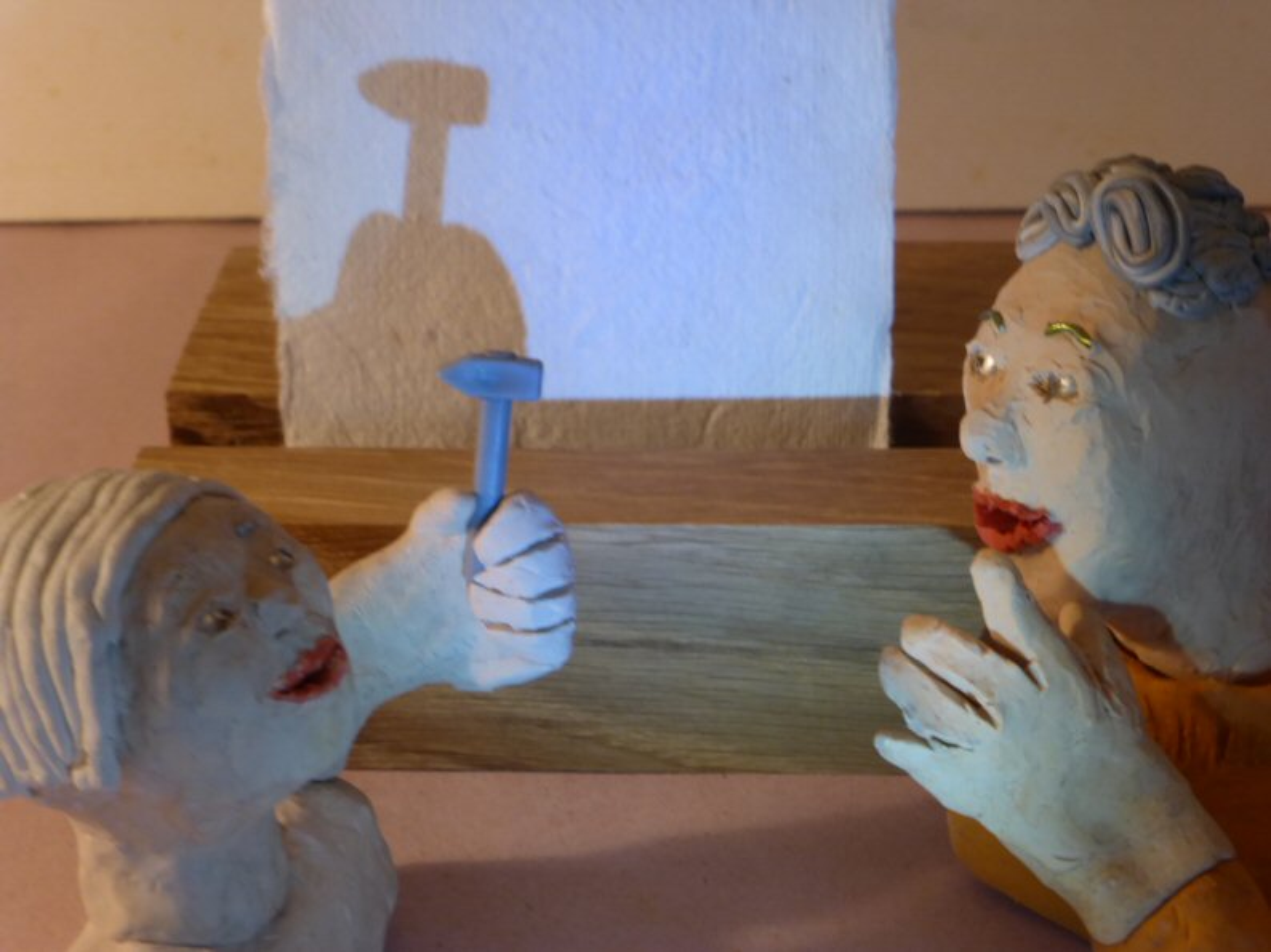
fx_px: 2569
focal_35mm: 70
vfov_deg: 21.0
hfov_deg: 27.8
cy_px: 476
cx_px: 636
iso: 200
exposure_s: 1/13
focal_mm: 12.5
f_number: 5
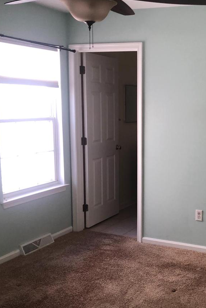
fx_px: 420
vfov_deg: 40.2
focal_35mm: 49
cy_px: 185
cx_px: 175
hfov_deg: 26.8
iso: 25
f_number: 1.8
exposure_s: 1/40
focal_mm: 3.99
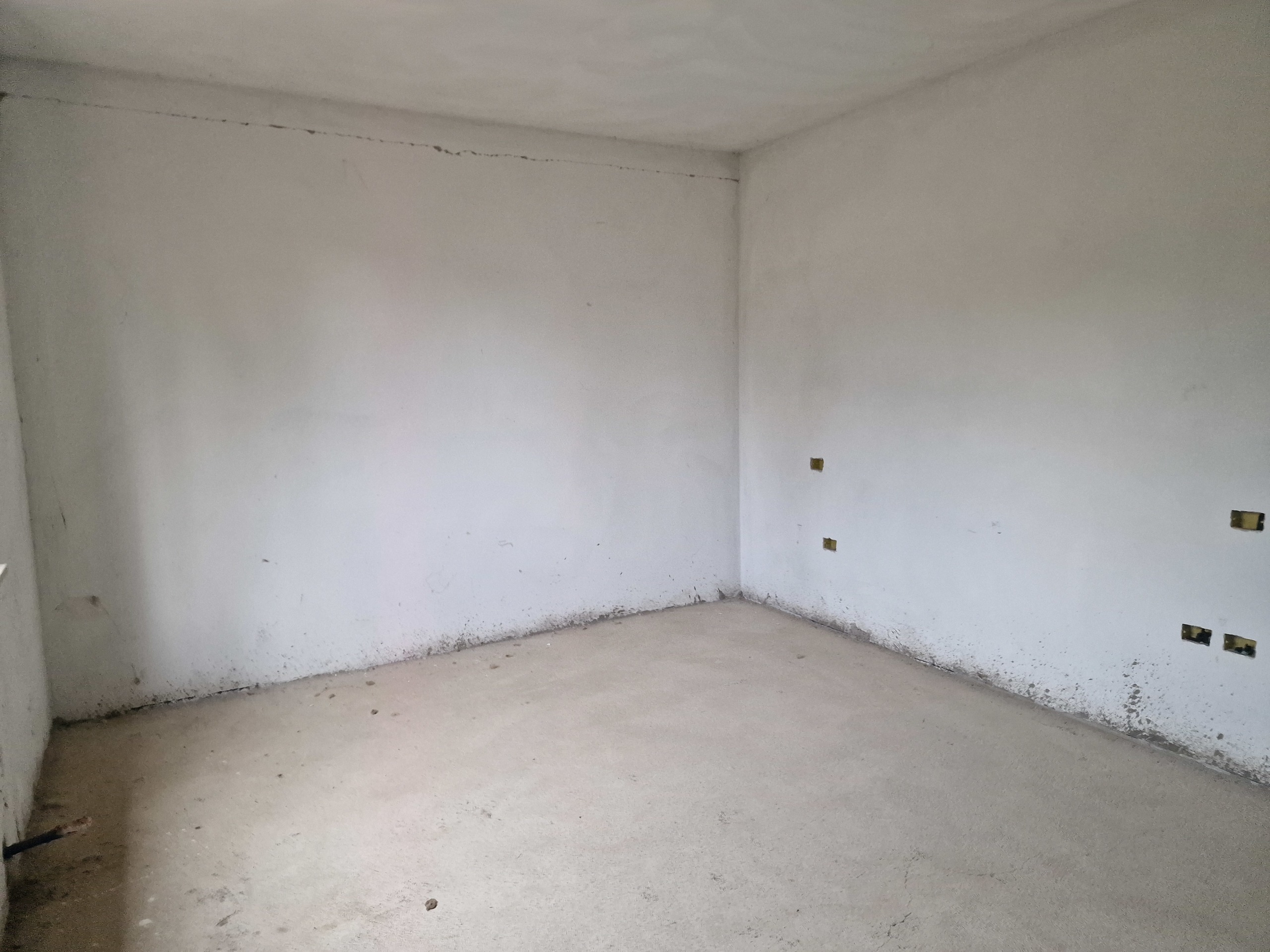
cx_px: 635
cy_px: 476
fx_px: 844
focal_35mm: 23
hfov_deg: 73.9
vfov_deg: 58.9
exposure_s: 1/120
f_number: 1.8
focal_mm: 6.4
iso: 800
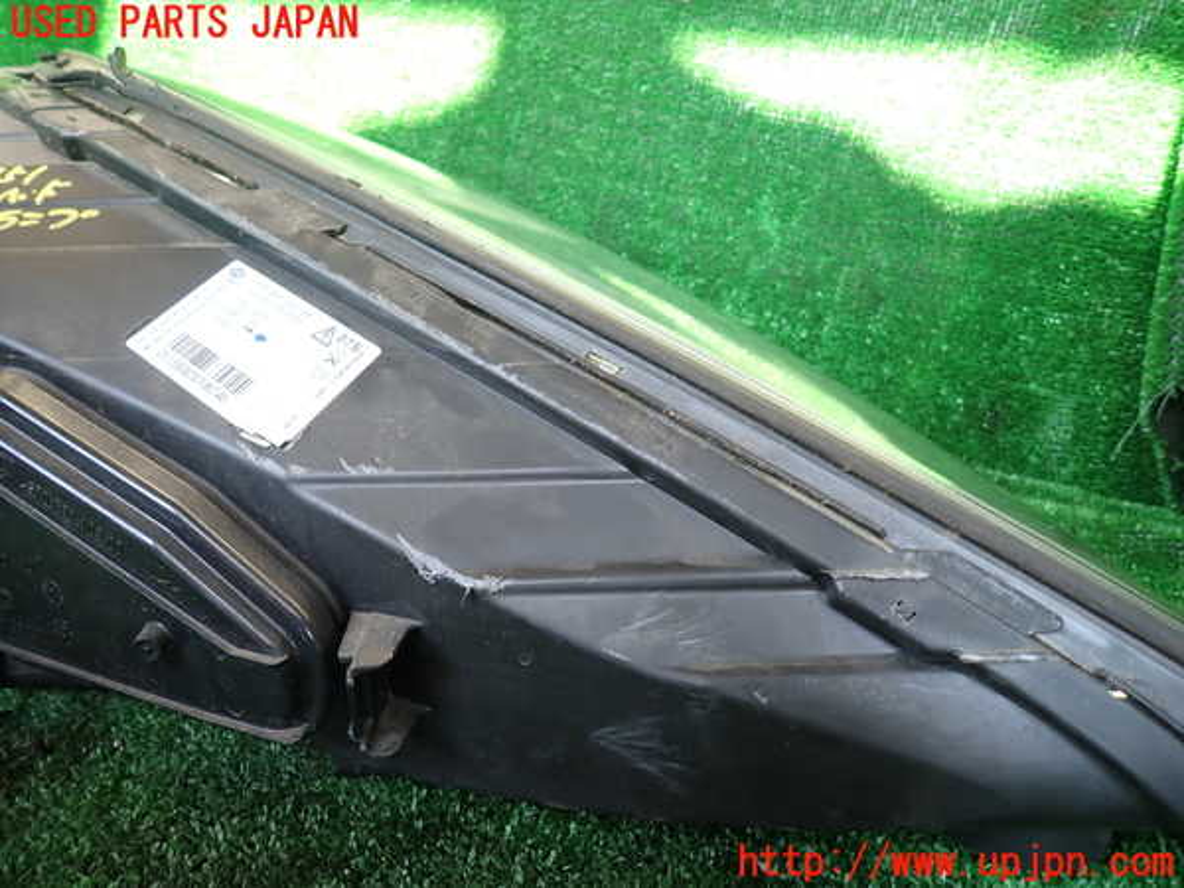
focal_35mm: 25
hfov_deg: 69.4
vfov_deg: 54.9
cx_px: 592
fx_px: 855
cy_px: 444
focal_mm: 4.5
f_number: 2
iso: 100
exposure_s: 1/100
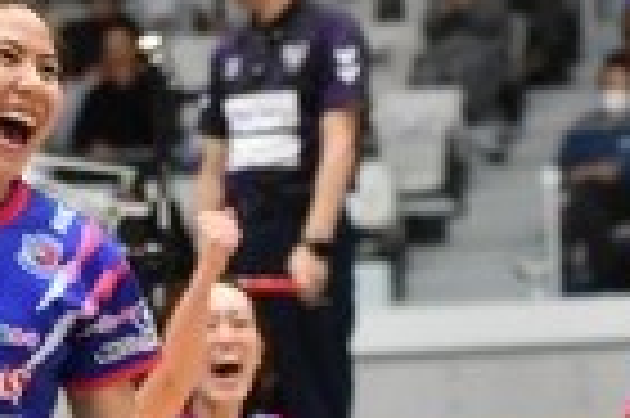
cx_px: 130
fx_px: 6572
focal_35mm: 376
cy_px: 200
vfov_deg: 3.6
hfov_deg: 5.5
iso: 1600
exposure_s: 1/400
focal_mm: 70
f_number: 2.8
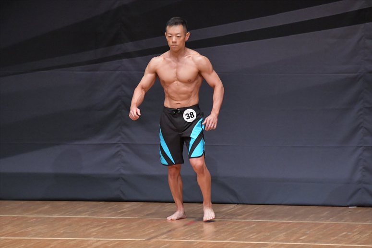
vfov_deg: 4.0
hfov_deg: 6.0
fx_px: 3563
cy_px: 124
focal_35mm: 345
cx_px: 186
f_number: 5.6
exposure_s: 1/400
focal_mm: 230
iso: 6400
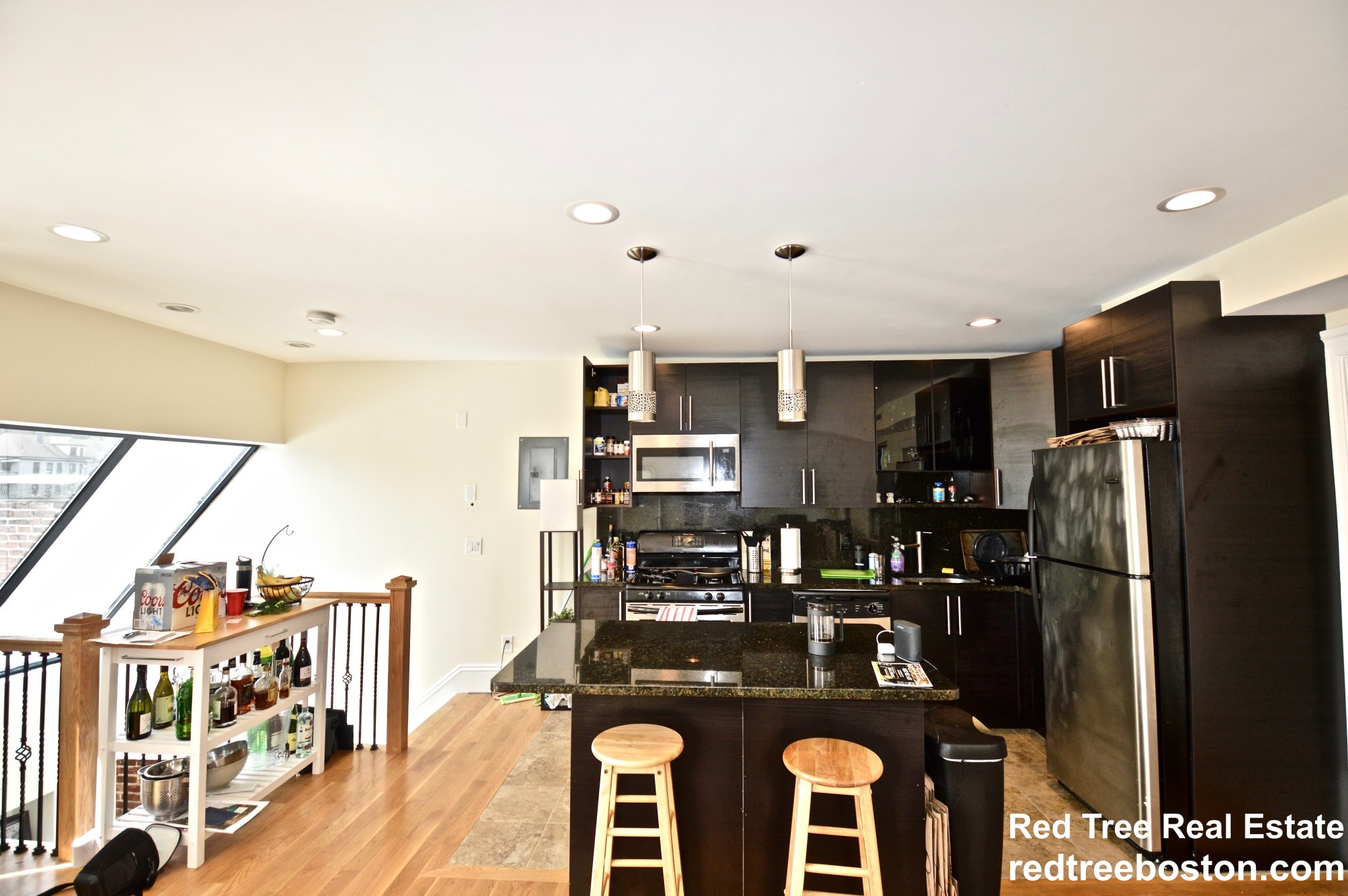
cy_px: 448
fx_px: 561
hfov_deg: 100.4
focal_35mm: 15
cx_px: 674
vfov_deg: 77.2
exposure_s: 1/125
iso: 280
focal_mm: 10
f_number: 4
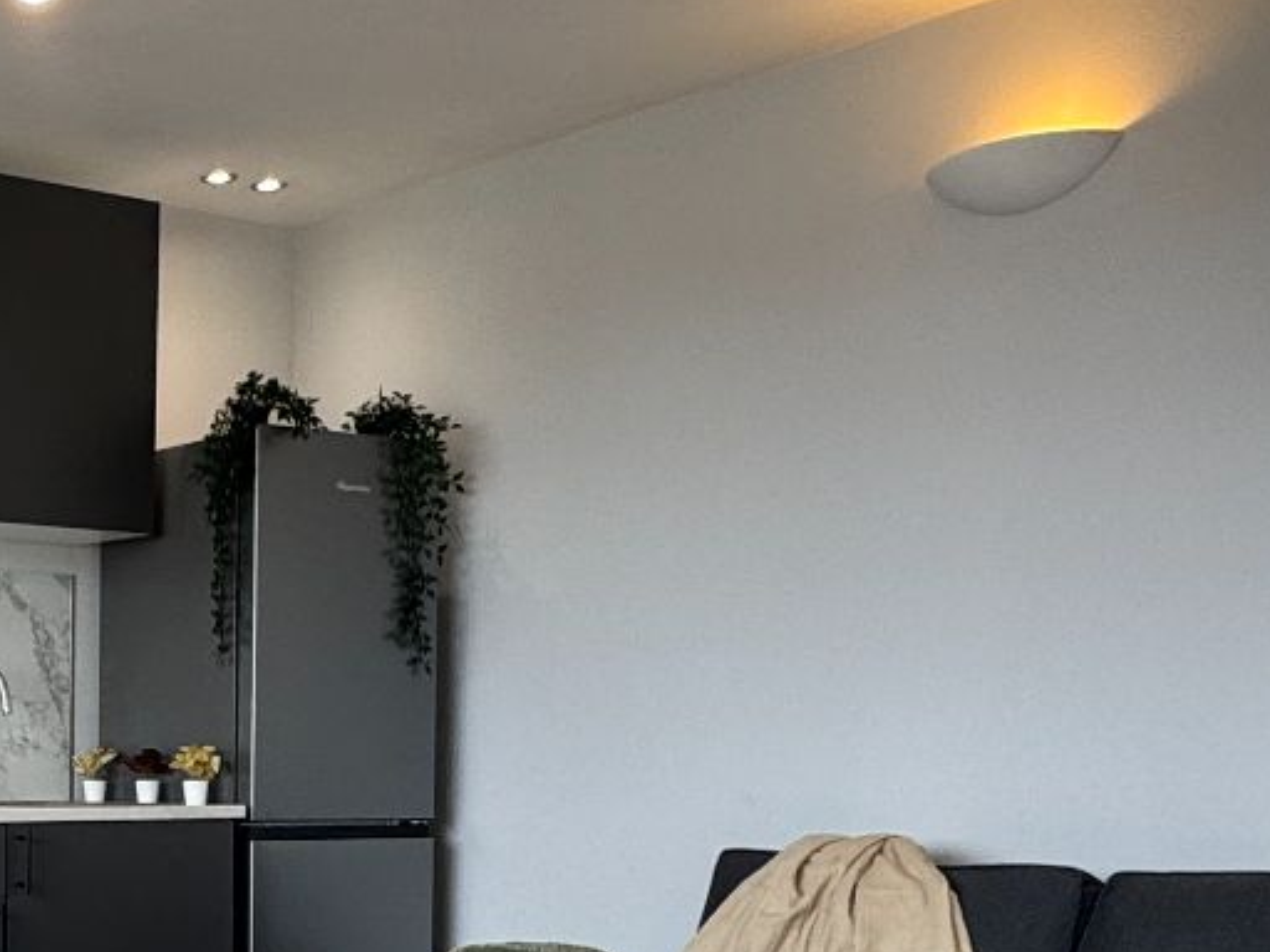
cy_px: 865
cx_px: -208
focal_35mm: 56
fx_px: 2055
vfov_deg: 25.3
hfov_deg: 29.9
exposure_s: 1/100
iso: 64
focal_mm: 2.22
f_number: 2.2
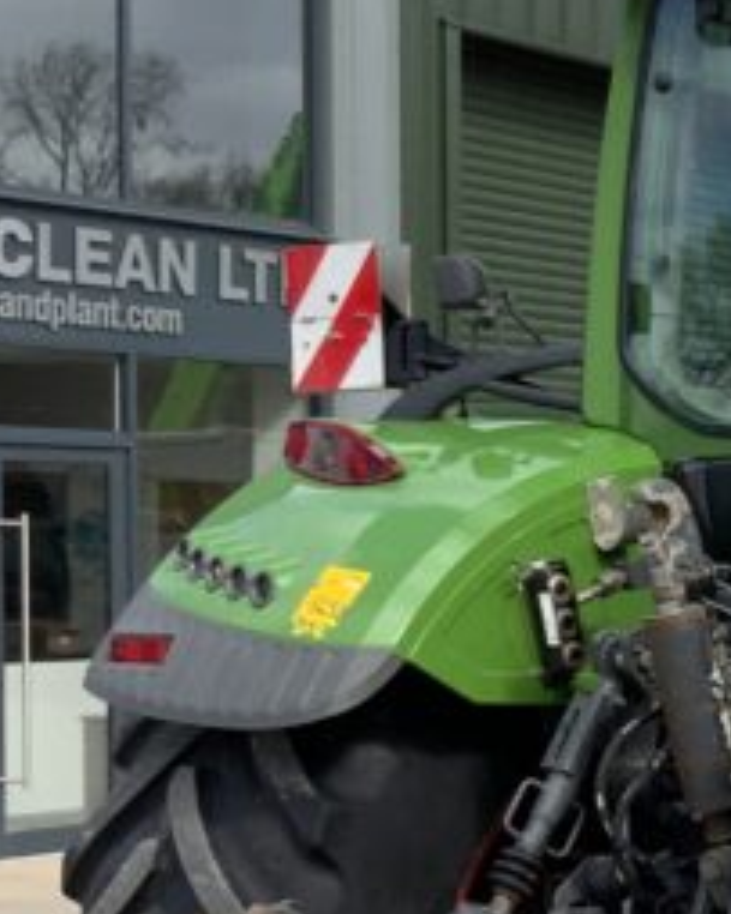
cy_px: 659
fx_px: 3085
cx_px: 1347
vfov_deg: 16.8
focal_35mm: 114
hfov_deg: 12.3
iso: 16
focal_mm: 3
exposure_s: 1/1144
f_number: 1.8
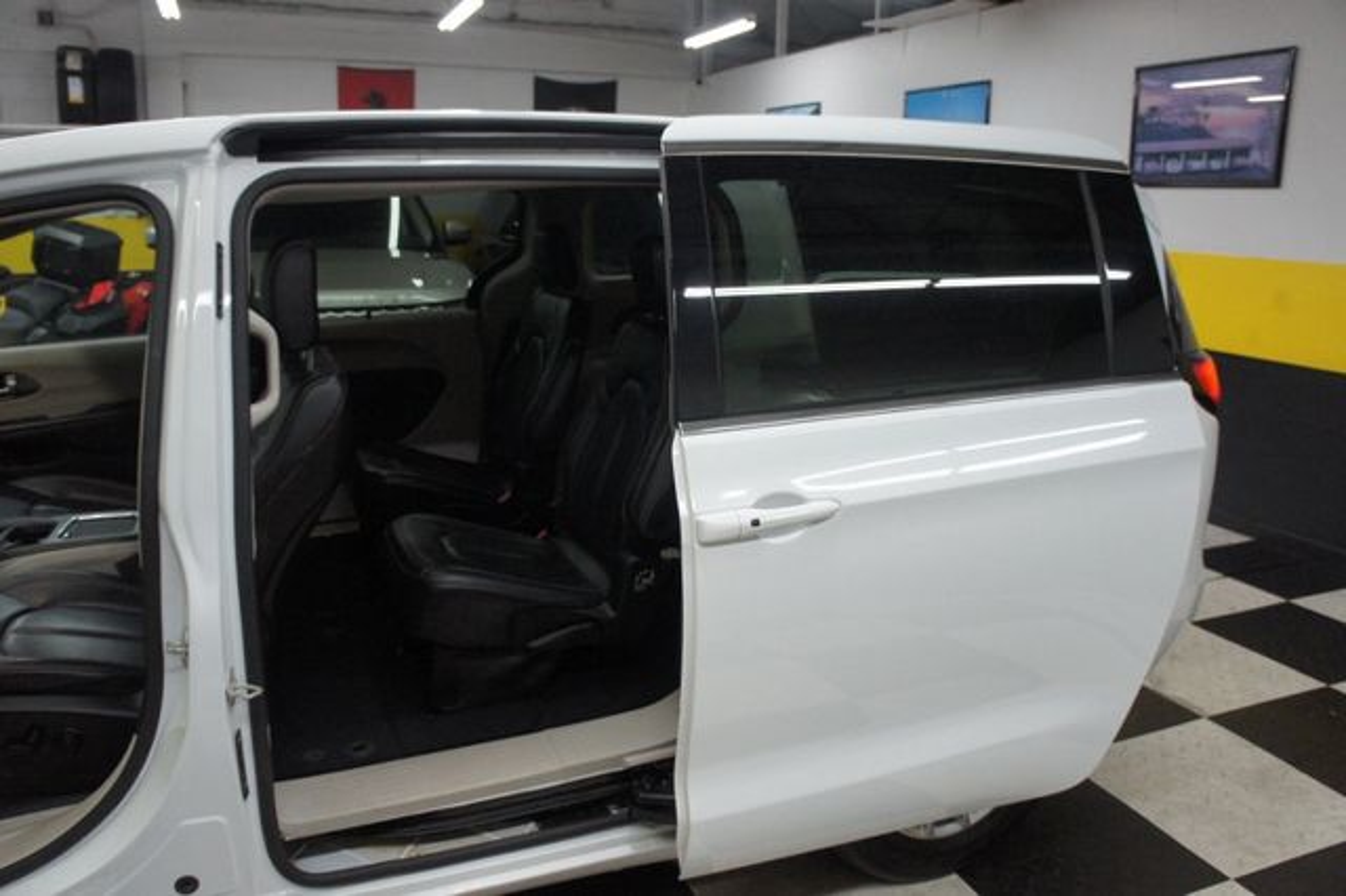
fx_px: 1009
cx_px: 673
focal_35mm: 27
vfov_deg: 47.9
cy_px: 448
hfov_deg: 67.4
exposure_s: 1/200
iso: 1600
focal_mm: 18
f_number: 3.5
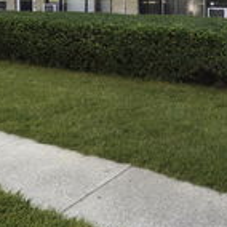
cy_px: -21
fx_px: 360
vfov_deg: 31.2
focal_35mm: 49
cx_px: 195
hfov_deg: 33.5
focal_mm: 16.9
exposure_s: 1/25
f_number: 9
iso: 200
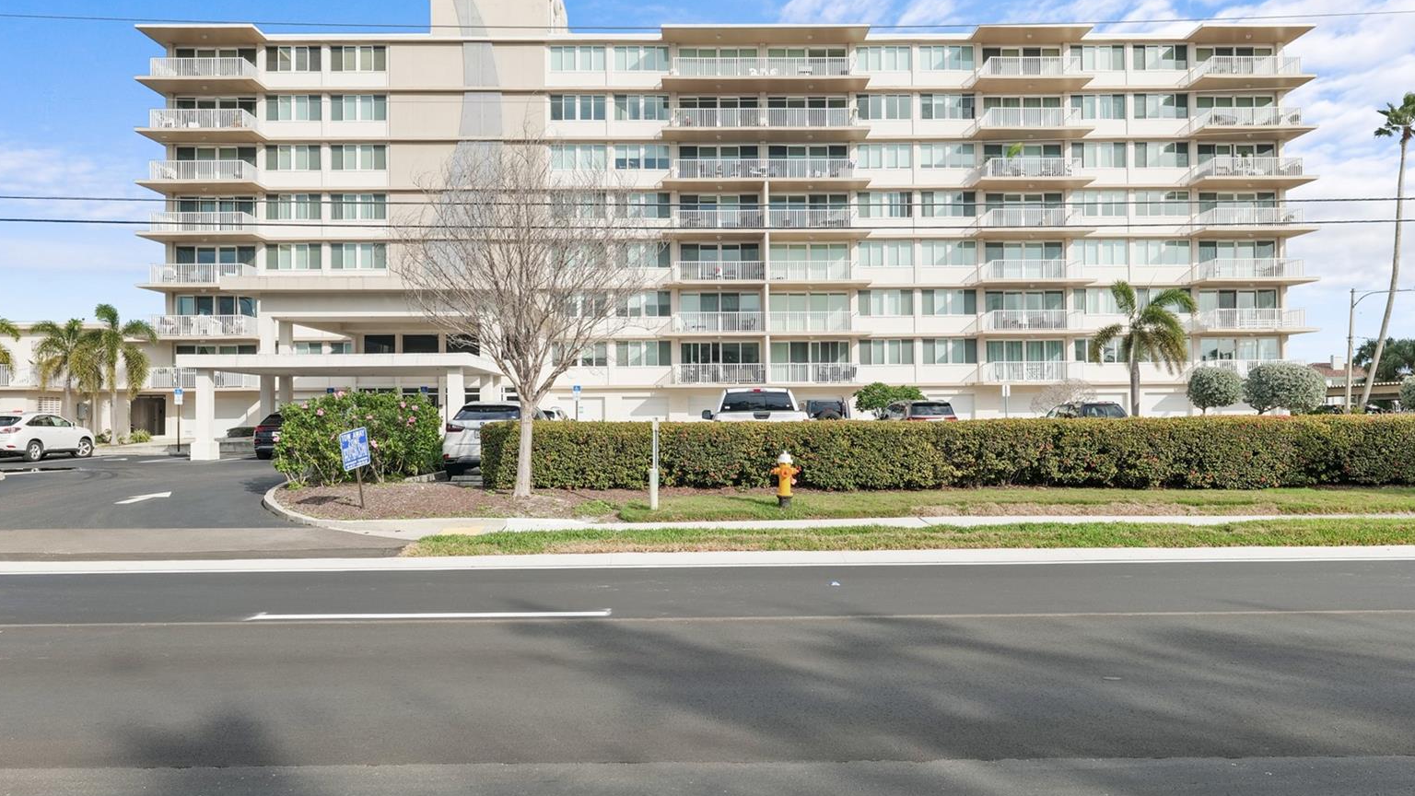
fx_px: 900
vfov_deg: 47.7
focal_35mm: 24
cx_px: 716
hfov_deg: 76.3
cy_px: 412
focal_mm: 22
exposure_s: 1/160
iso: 100
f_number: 8
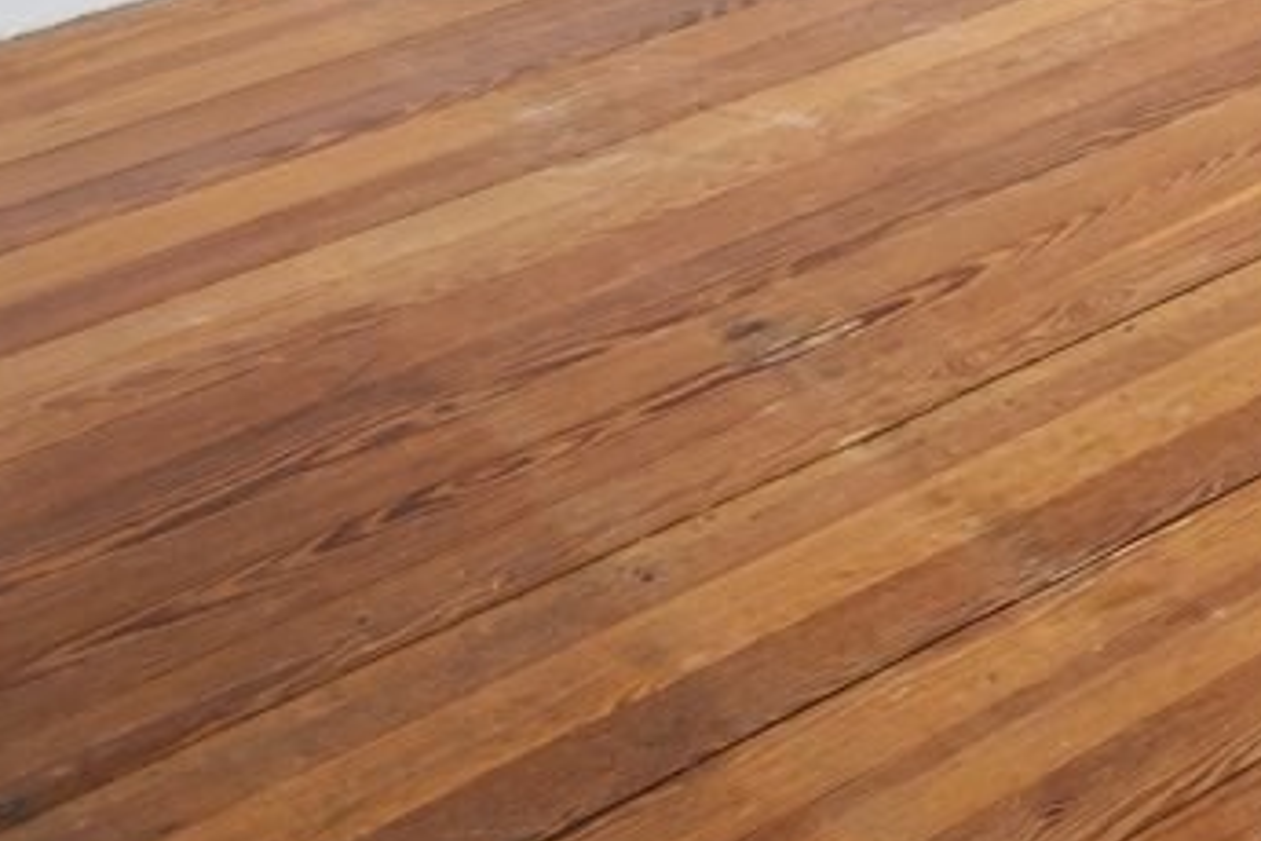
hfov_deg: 16.5
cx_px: 2716
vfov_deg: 11.8
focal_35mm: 83
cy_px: -1419
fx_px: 2907
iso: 500
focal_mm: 14
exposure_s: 1/13
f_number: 7.1
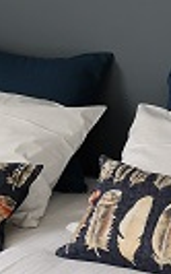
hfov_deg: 10.0
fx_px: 963
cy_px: 101
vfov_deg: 16.2
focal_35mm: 129
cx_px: -39
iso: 100
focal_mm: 3.95
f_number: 1.8
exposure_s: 1/100
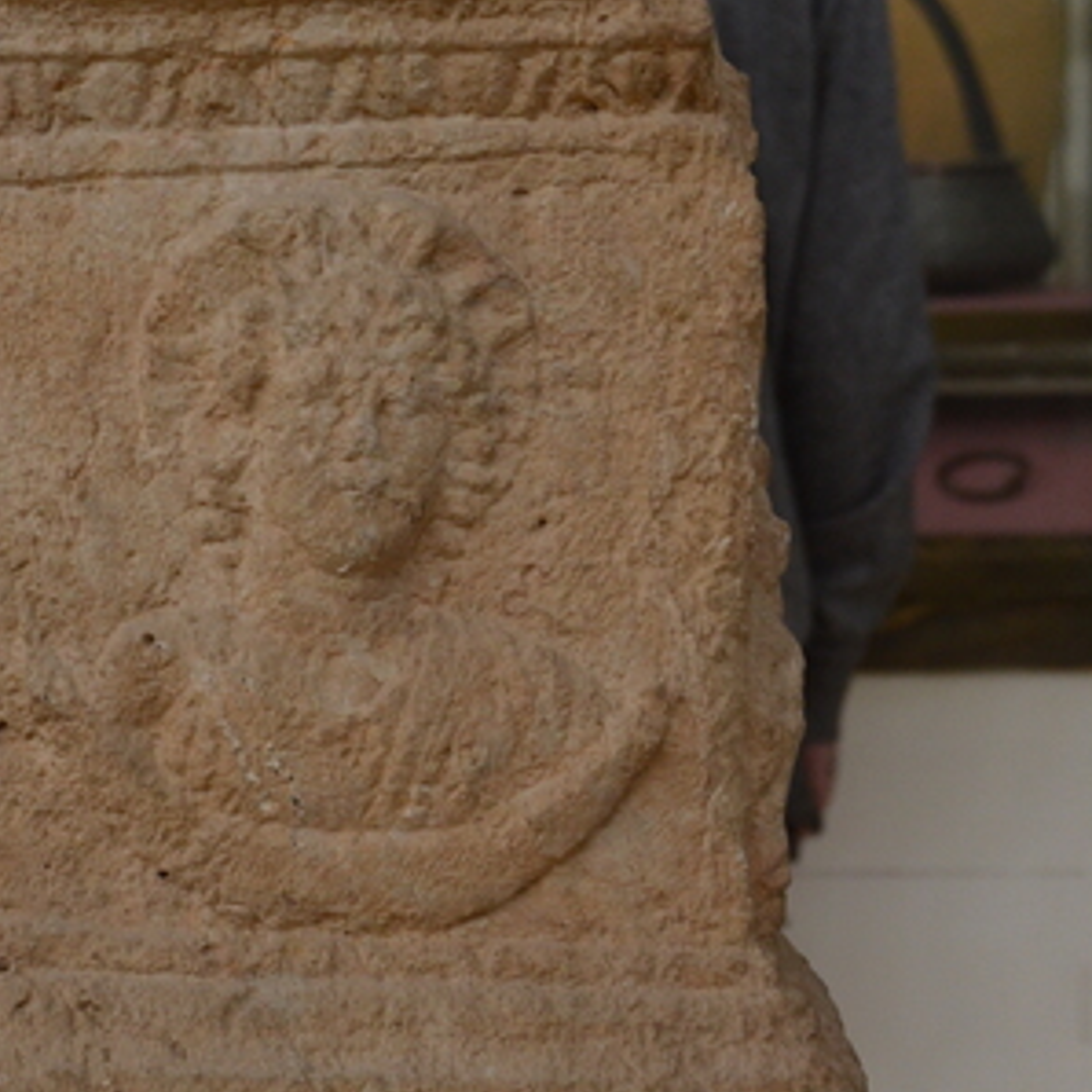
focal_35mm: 136
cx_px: 311
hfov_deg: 12.8
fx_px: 4854
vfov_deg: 12.8
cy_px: 564
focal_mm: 48
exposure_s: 1/160
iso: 1250
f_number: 6.3
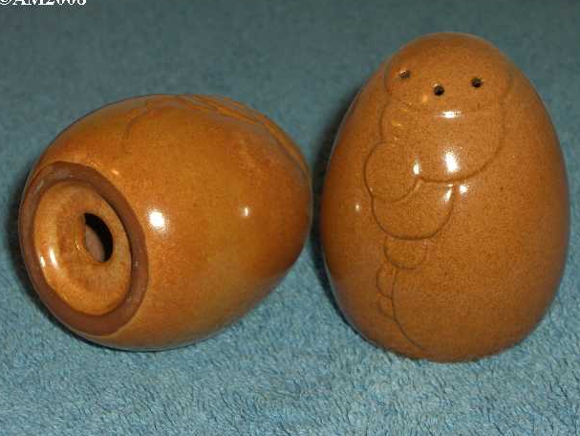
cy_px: 216
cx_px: 300
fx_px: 1643
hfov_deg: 20.0
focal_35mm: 98
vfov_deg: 15.1
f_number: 9.6
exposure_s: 1/30
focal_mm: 19.4
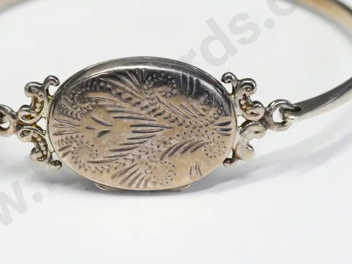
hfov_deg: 9.7
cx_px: 149
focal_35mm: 203
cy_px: 99
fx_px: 2065
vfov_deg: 7.3
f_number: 5.6
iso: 3200
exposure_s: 1/160
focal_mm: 60
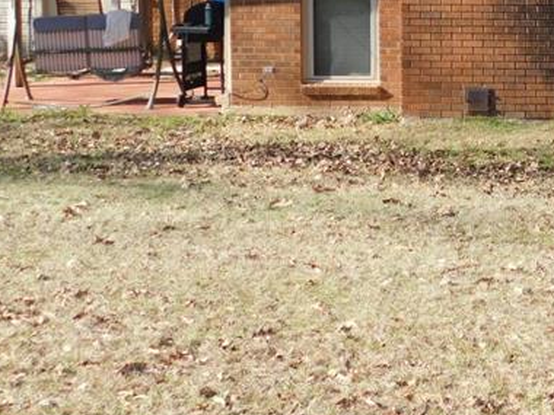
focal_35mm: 97
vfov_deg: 15.0
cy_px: -12
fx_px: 1552
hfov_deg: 19.0
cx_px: 685
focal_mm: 6.3
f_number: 3.5
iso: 125
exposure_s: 1/400
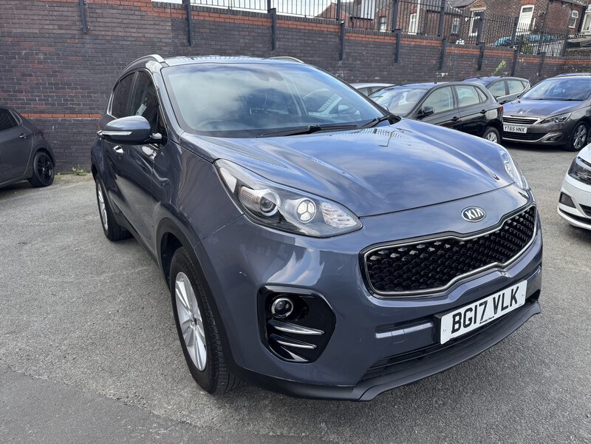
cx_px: 296
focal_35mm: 24
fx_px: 410
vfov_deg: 56.8
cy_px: 222
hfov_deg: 71.6
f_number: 1.78
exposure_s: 1/842
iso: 80
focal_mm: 6.76
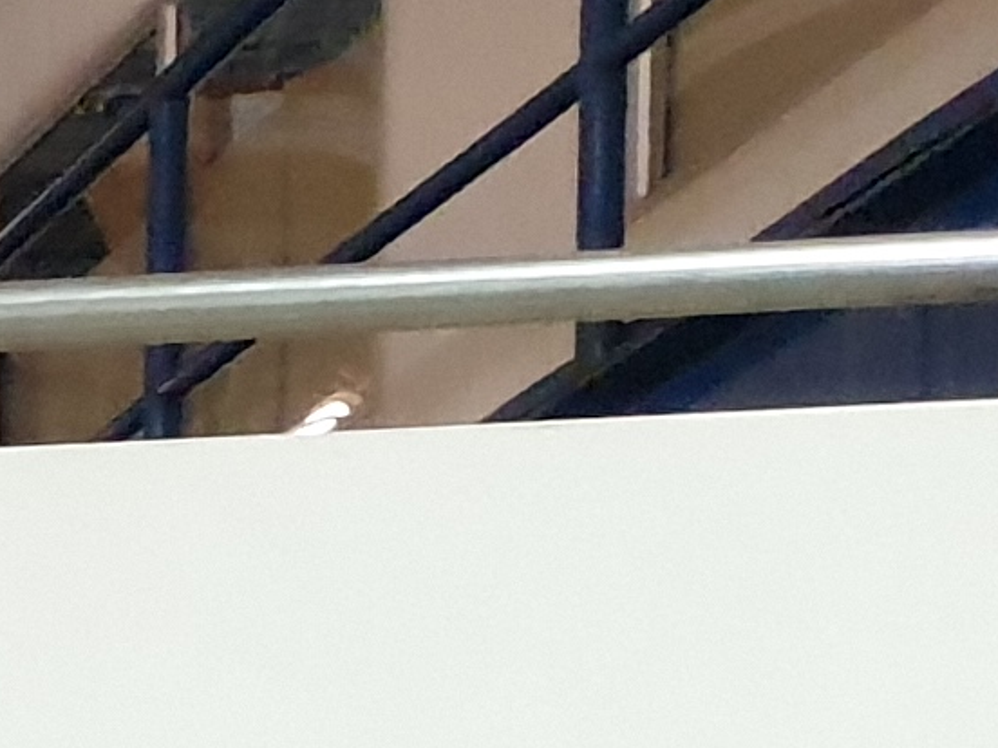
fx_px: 5478
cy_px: 2280
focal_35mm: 190
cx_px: -2410
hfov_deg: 8.1
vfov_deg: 7.0
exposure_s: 1/50
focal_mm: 4.3
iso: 400
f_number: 1.5
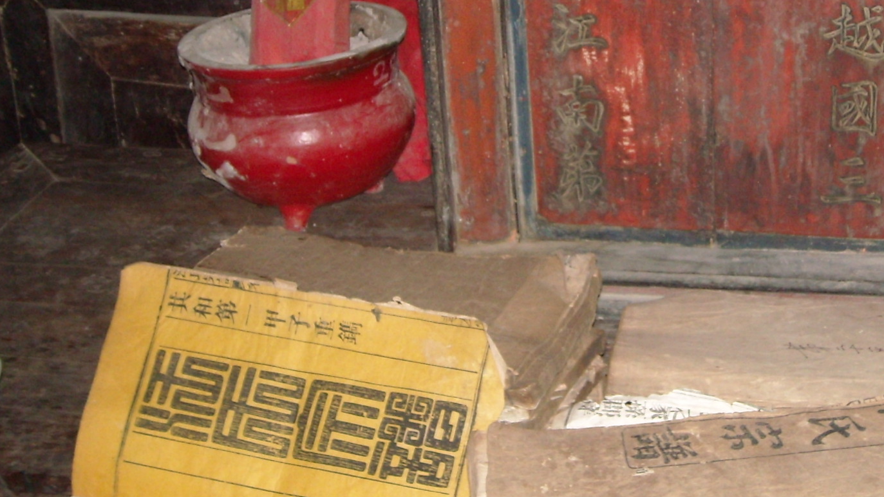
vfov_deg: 16.6
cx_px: 654
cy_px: 101
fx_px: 1688
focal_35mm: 72
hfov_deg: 28.9
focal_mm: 5.7
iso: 200
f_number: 2.8
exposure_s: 1/60
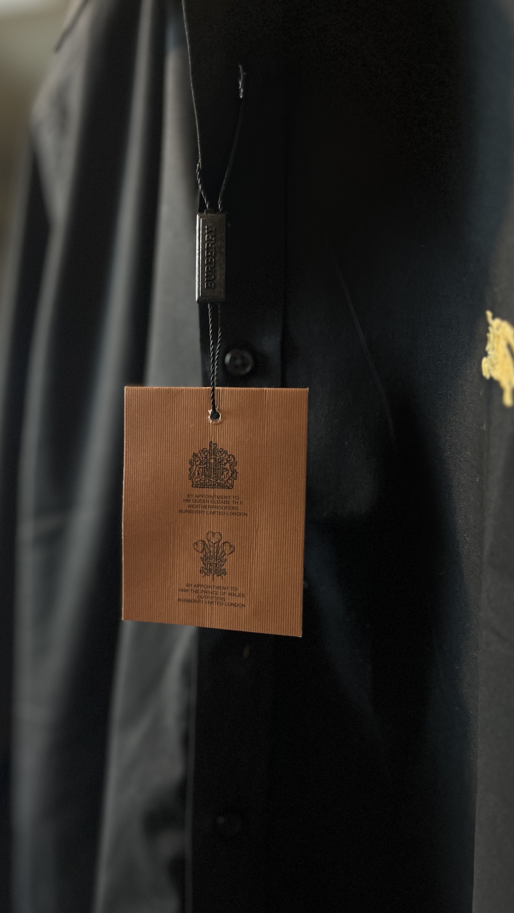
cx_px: 201
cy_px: 465
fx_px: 703
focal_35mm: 29
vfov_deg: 66.1
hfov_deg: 40.0
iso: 250
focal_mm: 5.1
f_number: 1.6
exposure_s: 1/50
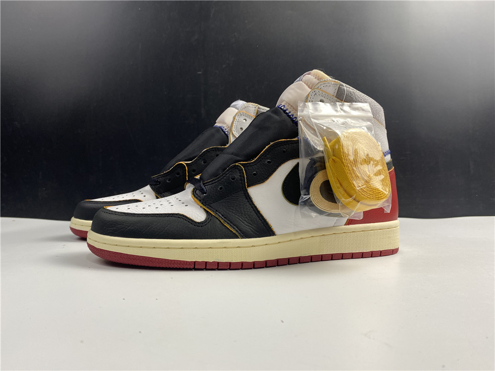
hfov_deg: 67.3
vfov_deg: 53.1
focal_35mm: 26
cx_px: 248
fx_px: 372
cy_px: 186
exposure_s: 1/100
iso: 64
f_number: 1.8
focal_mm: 4.25
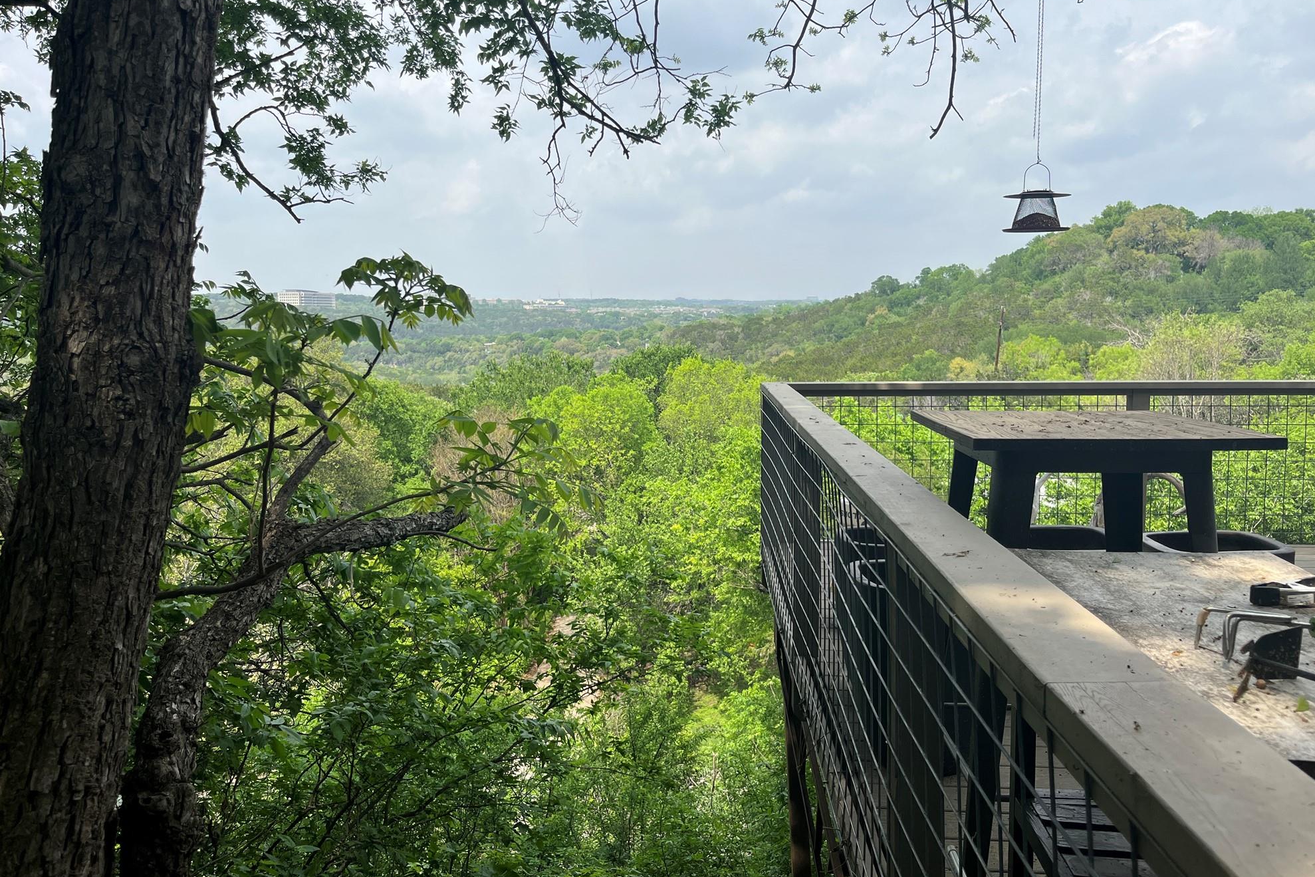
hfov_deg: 65.5
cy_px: 406
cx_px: 649
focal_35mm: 28
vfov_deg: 46.4
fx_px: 1023
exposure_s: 1/3413
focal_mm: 5.1
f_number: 1.6
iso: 50
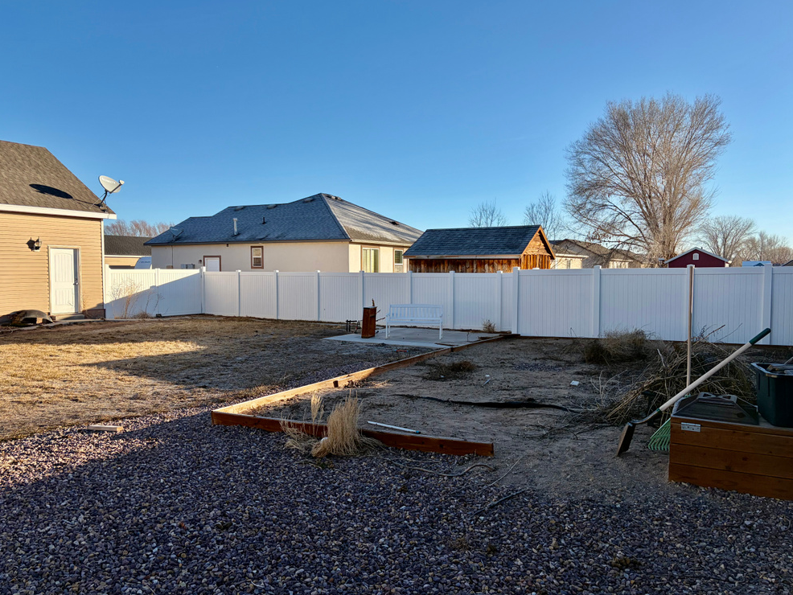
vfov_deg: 51.4
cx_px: 396
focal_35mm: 27
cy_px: 302
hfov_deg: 65.3
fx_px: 619
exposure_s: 1/2141
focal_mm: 5.96
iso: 50
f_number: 1.6
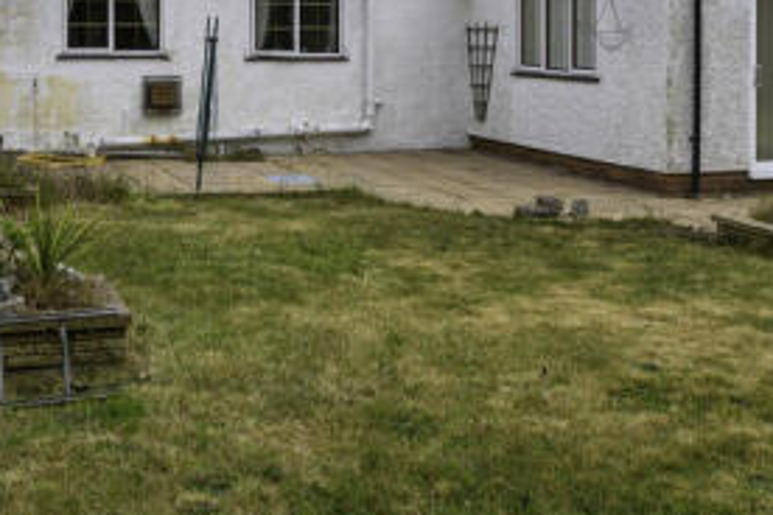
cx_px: 307
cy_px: -85
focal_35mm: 57
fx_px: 1224
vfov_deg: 22.2
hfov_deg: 34.9
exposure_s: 1/800
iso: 100
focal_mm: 24
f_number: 5.6
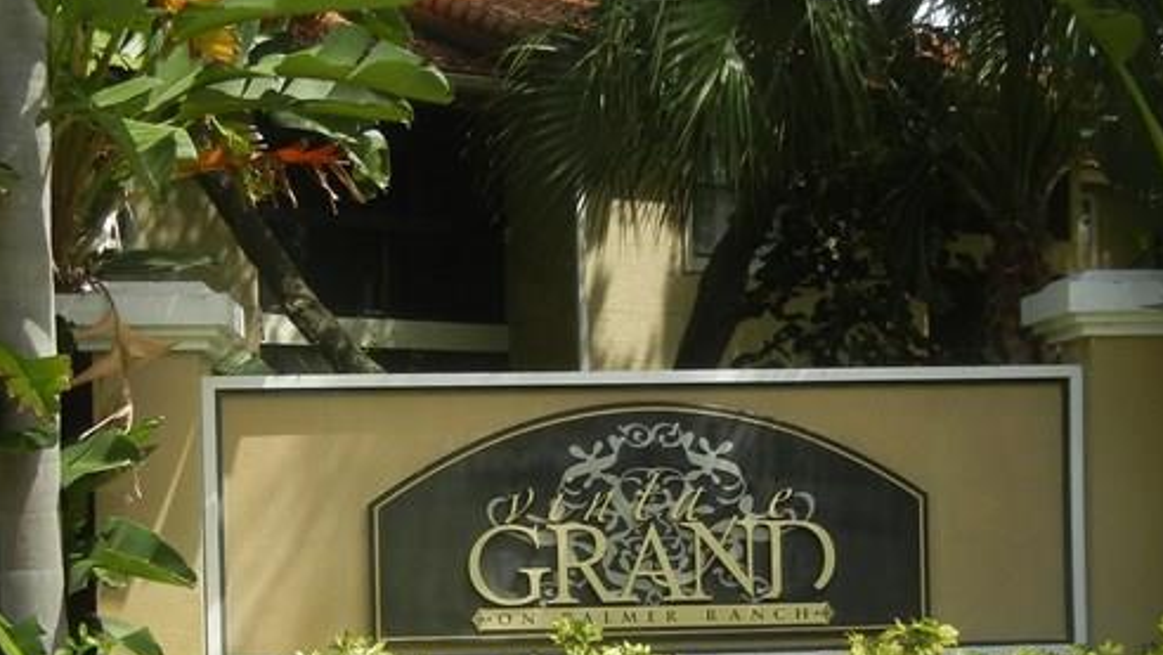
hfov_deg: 31.0
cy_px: 605
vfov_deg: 17.4
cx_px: 565
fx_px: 2097
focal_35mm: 68
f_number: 3.5
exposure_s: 1/928
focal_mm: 5.4
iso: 160
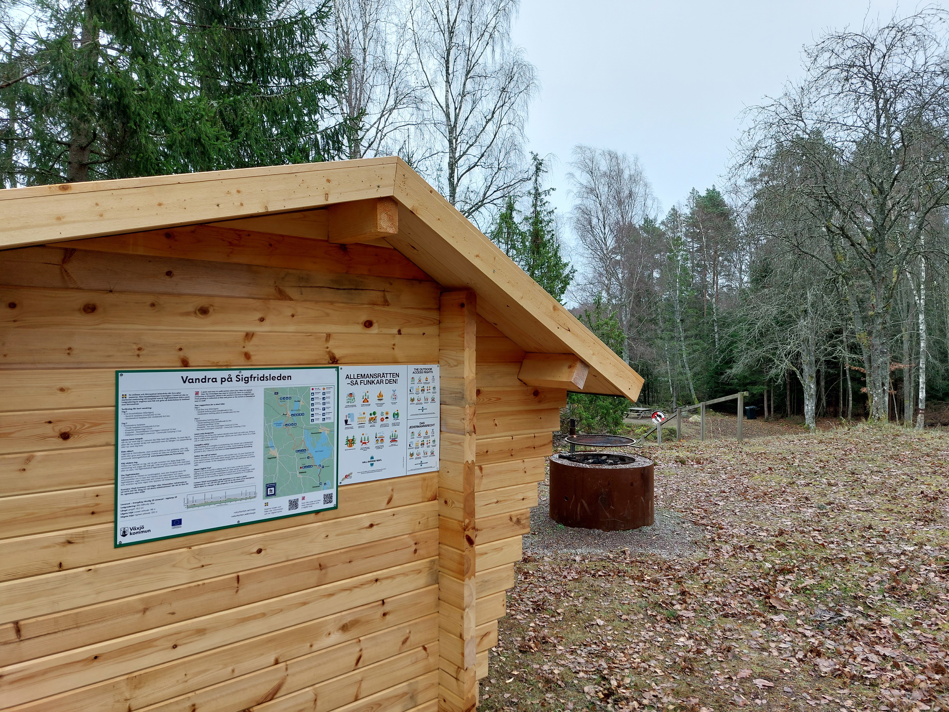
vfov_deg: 54.9
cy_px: 356
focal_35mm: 25
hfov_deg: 69.4
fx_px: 685
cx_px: 474
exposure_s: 1/100
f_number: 1.8
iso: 40
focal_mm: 5.23
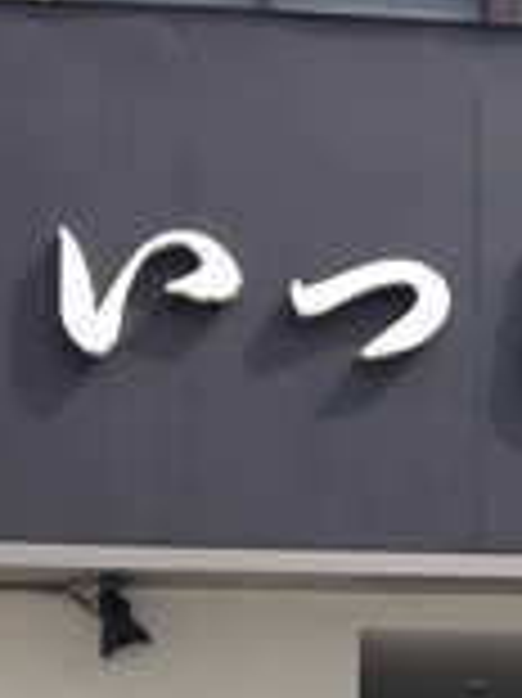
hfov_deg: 17.1
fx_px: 1711
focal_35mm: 85
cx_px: 486
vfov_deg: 21.3
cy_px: 856
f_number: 2.4
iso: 50
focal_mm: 4.12
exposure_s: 1/387
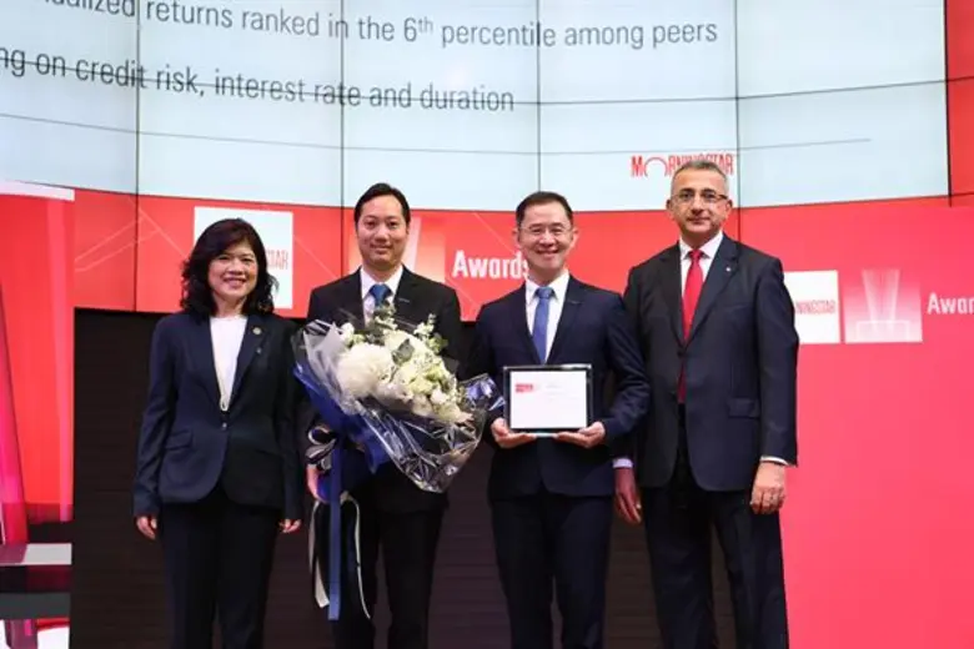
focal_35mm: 70
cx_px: 487
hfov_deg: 28.8
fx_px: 1894
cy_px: 324
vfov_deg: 19.5
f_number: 4.5
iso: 1000
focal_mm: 70
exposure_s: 1/160
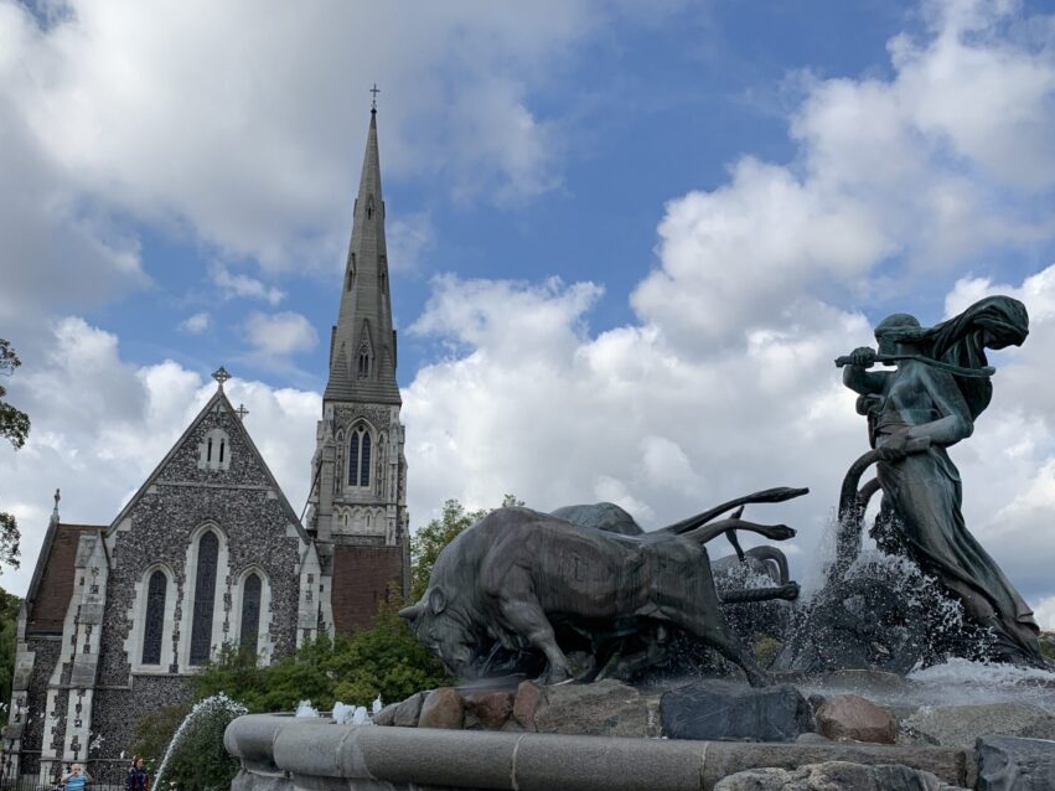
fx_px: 1006
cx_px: 454
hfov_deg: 55.2
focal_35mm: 33
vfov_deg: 42.7
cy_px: 484
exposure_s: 1/2481
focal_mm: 4.25
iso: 25
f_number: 1.8
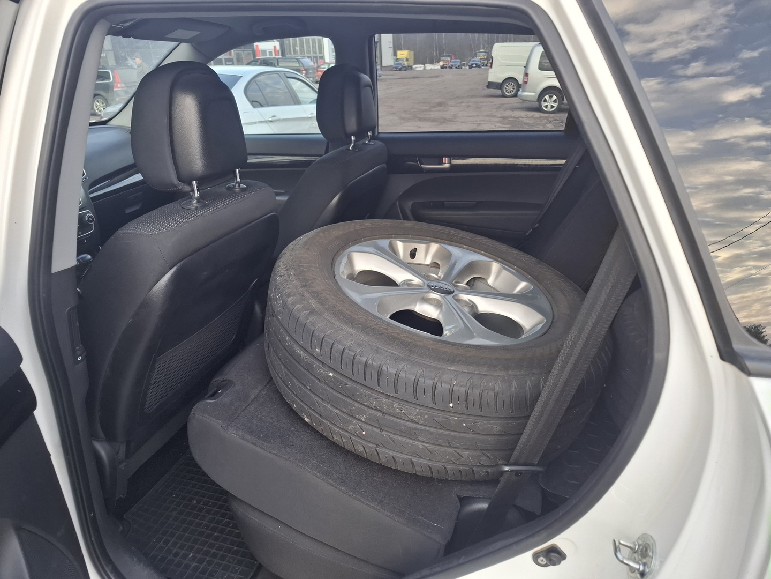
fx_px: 512
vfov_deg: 58.9
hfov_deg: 73.9
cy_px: 290
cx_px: 386
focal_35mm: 23
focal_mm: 5.54
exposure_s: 1/100
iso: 50
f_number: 1.8
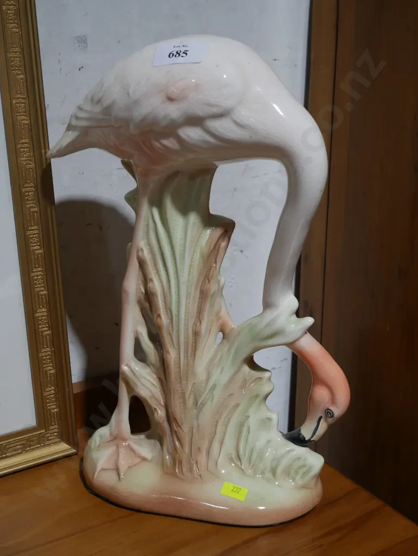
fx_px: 837
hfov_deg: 28.1
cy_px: 278
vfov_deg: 36.8
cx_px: 209
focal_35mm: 52
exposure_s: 1/60
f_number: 5.3
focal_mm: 26
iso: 320
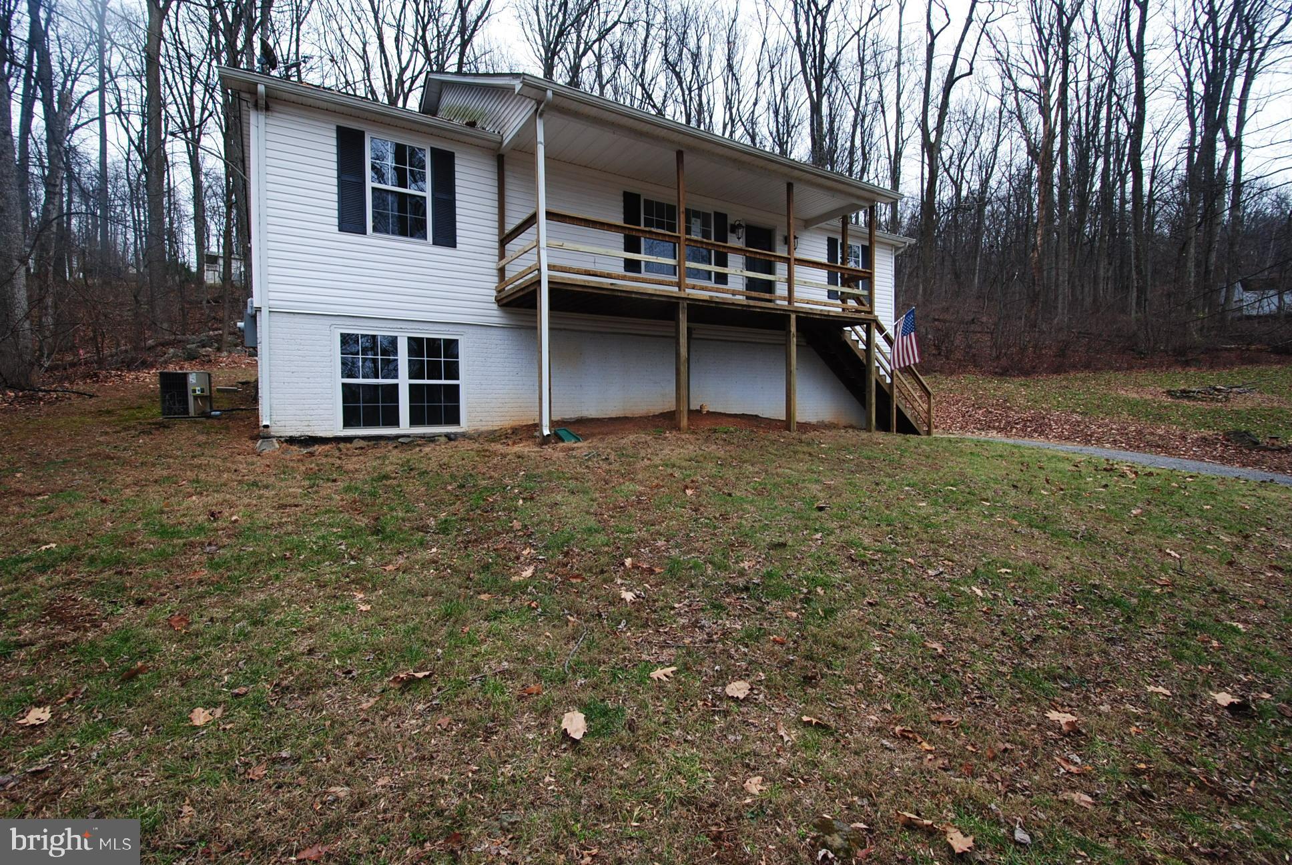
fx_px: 539
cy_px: 432
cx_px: 646
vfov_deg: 77.5
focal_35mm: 15
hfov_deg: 100.3
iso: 200
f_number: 8
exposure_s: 1/60
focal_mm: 10
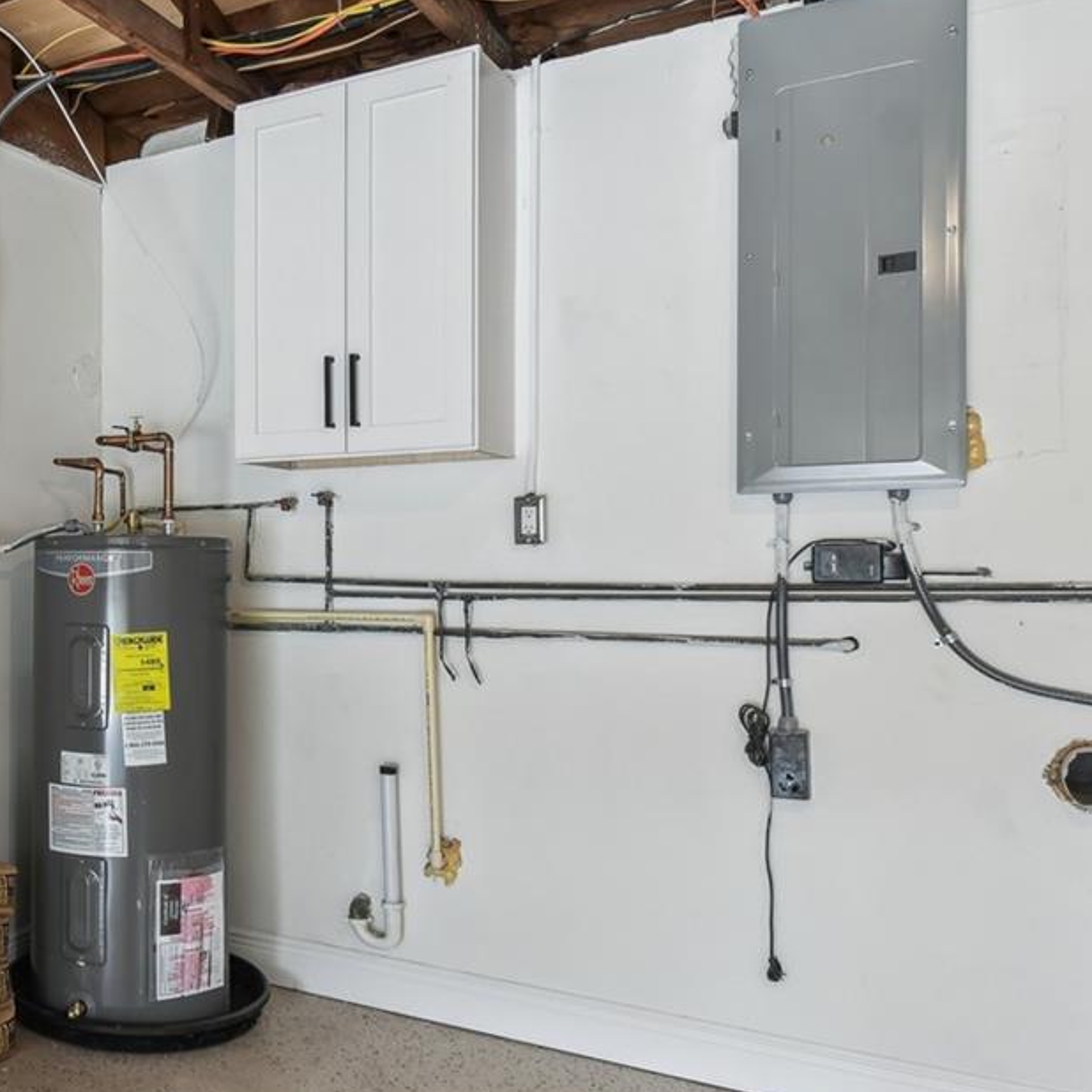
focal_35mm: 33
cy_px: 558
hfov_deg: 44.0
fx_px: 1178
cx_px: 51
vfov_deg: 49.7
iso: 100
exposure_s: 1/2
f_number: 7.1
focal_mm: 10
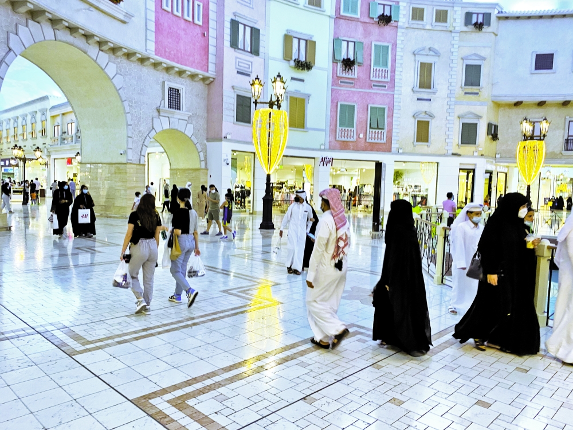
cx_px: 286
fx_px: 430
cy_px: 215
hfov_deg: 67.3
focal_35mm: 26
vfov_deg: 53.1
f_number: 1.8
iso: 100
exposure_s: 1/50
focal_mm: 4.25
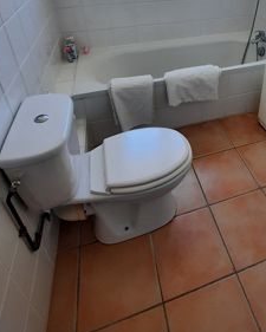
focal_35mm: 24
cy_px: 67
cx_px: 199
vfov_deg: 64.2
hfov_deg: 56.0
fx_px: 236
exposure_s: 1/100
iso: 64
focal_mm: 1.74
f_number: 2.2
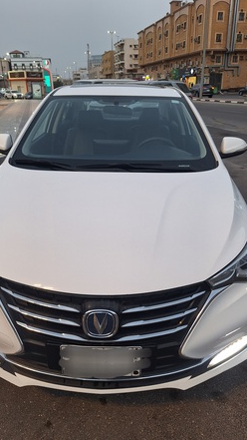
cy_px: 215
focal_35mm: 26
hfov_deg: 44.4
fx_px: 303
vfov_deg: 71.9
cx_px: 119
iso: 64
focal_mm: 5.54
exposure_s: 1/40
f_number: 1.8
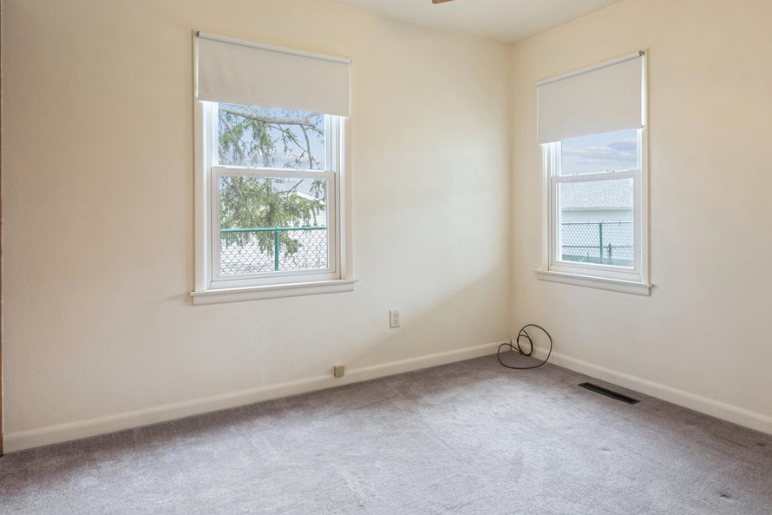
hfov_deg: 75.5
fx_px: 493
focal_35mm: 23
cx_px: 449
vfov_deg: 54.5
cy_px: 192
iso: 400
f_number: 8
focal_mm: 16
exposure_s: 1/50
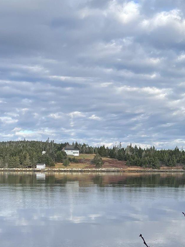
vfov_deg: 28.0
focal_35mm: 69
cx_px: 196
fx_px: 492
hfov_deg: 20.4
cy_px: 164
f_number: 1.6
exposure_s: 1/2288
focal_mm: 5.1
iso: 32
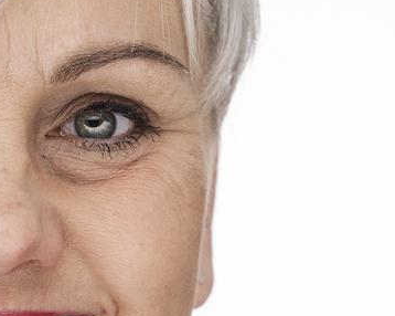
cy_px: 320
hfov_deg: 3.7
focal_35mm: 529
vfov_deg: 2.9
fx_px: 6181
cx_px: -49
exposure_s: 1/160
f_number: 3.5
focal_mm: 105
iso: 32
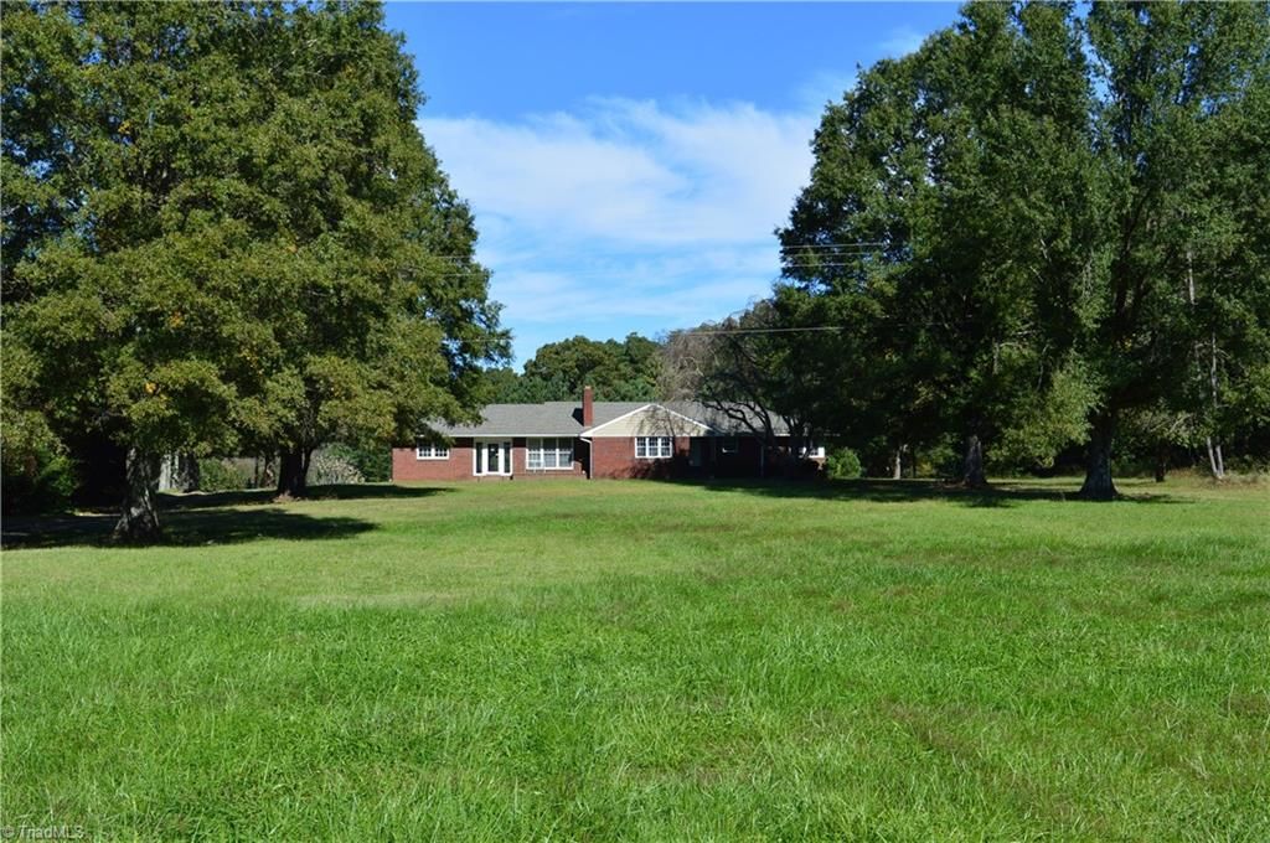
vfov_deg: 34.1
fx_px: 1374
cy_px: 422
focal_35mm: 39
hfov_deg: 49.6
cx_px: 635
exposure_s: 1/500
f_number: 11
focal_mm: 26
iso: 280
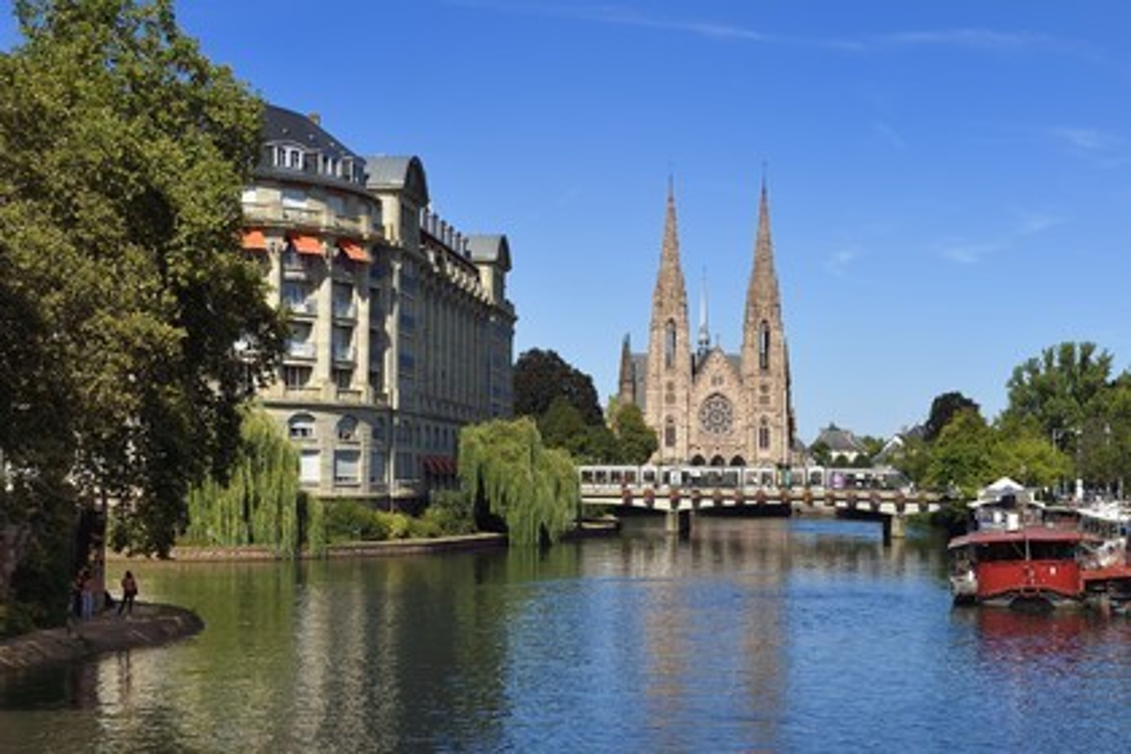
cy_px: 377
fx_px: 2042
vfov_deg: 20.9
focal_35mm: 65
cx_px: 566
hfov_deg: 31.0
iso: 200
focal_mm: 65
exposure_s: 1/250
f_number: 14
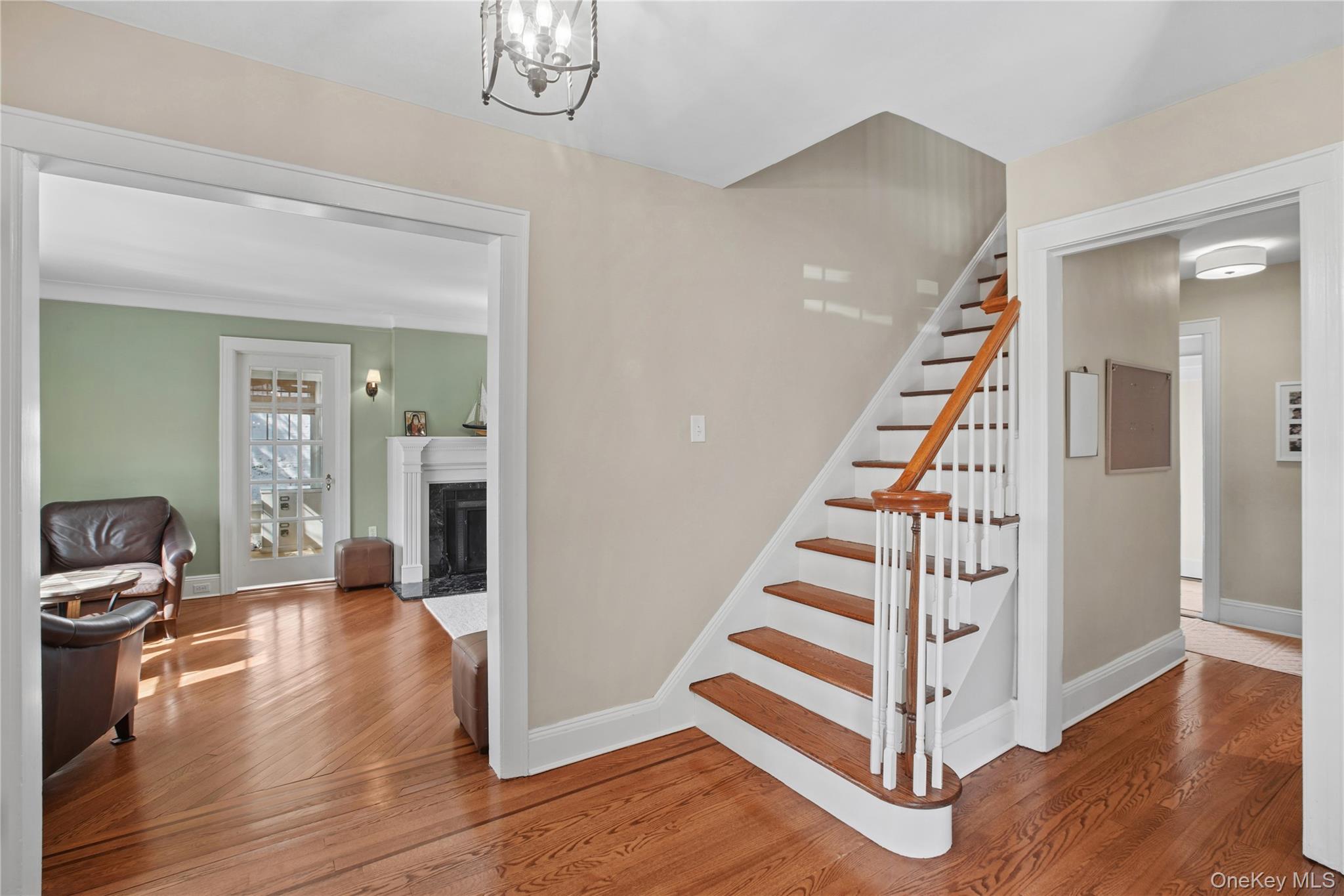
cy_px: 448
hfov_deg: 96.7
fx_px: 597
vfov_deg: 73.7
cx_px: 672
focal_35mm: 16
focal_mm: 16
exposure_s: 1/2
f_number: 11
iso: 100
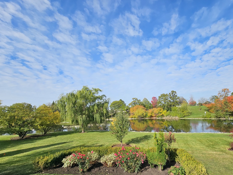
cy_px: 97
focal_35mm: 15
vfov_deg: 81.5
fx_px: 101
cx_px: 126
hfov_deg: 98.0
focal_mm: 2.2
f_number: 2.2
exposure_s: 1/3399
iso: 50
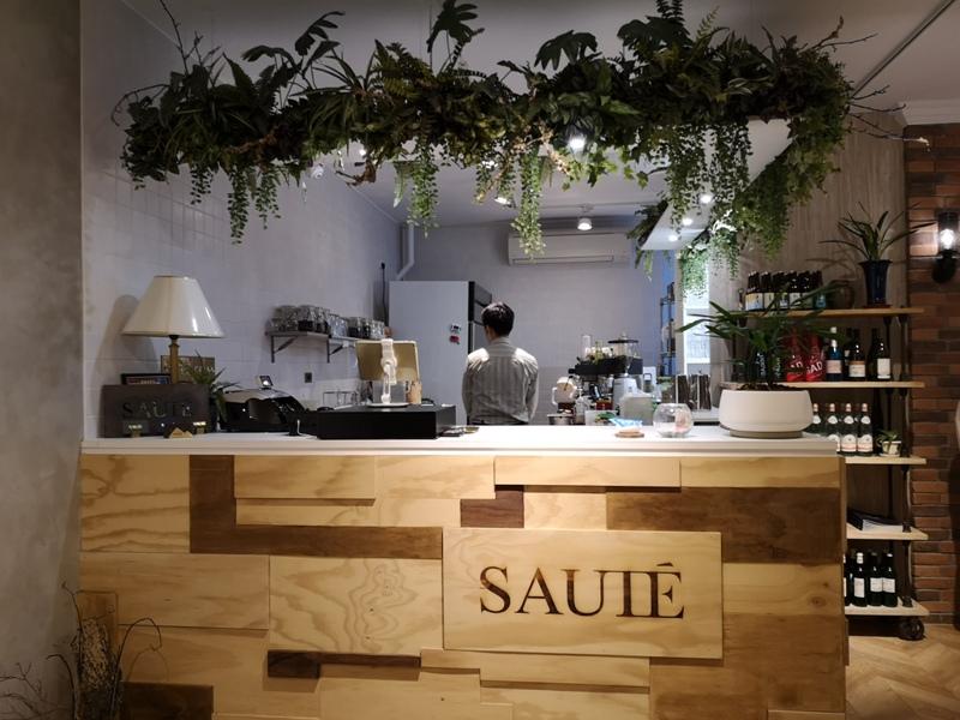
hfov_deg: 65.3
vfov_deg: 51.4
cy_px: 360
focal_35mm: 27
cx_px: 480
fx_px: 749
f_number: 1.8
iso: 250
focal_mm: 3.95
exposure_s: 1/33.3
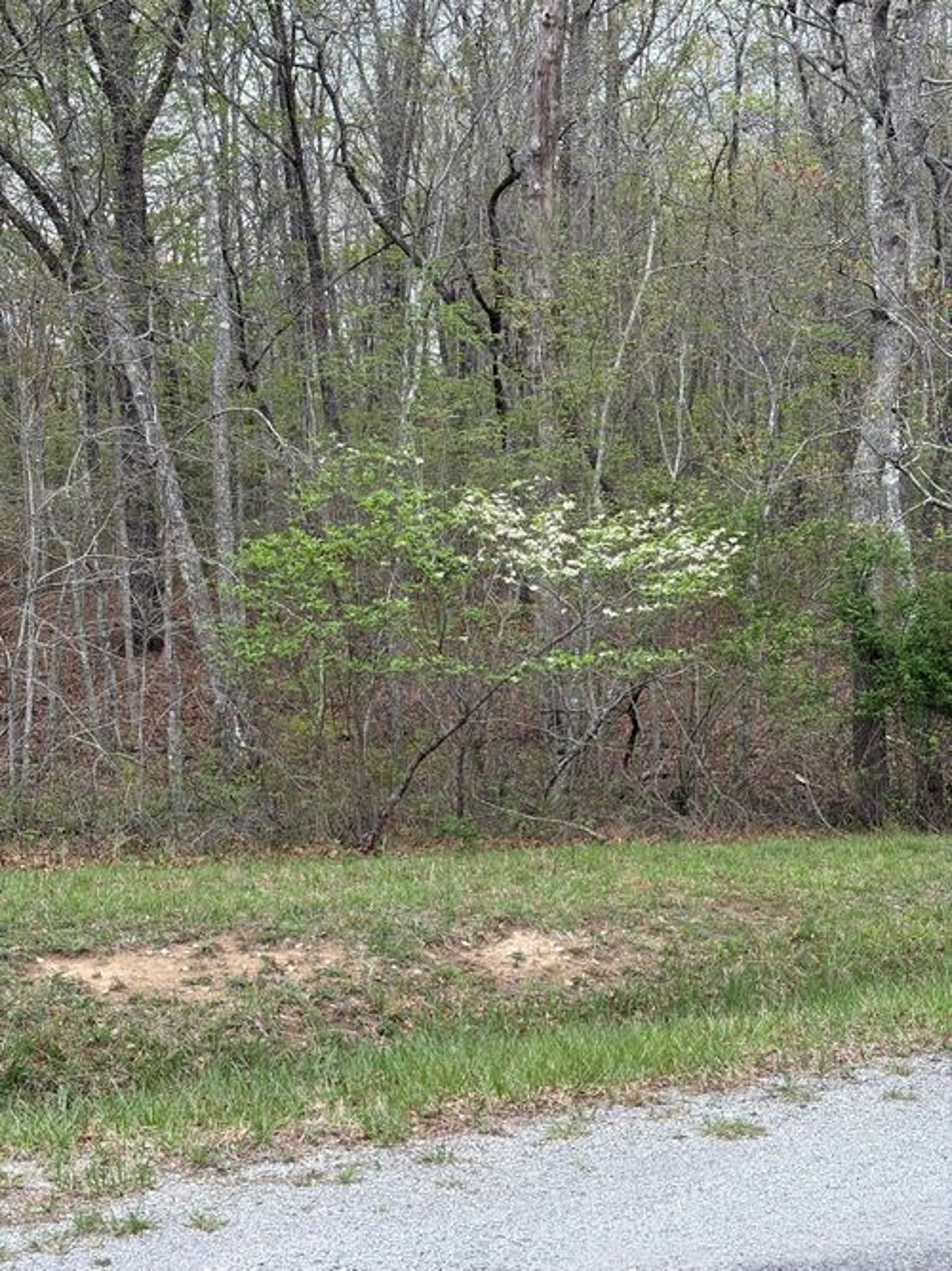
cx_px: 476
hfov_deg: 28.0
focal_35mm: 52
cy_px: 636
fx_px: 1907
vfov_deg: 36.8
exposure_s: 1/465
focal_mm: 5.96
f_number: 1.6
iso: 40
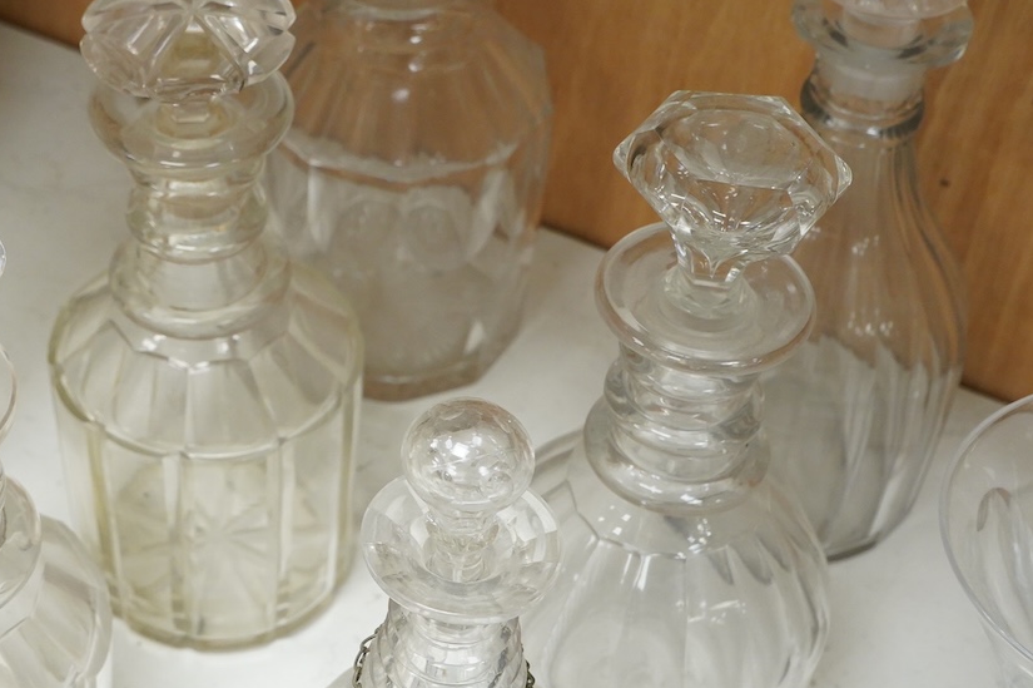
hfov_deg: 26.3
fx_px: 2151
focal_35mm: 75
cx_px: 141
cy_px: 265
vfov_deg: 18.1
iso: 2500
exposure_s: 1/80
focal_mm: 36
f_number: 7.1
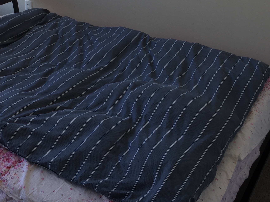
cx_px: 104
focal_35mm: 55
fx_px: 429
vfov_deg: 25.7
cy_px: 21
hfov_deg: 34.8
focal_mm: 4.15
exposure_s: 1/120
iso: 40
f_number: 2.2
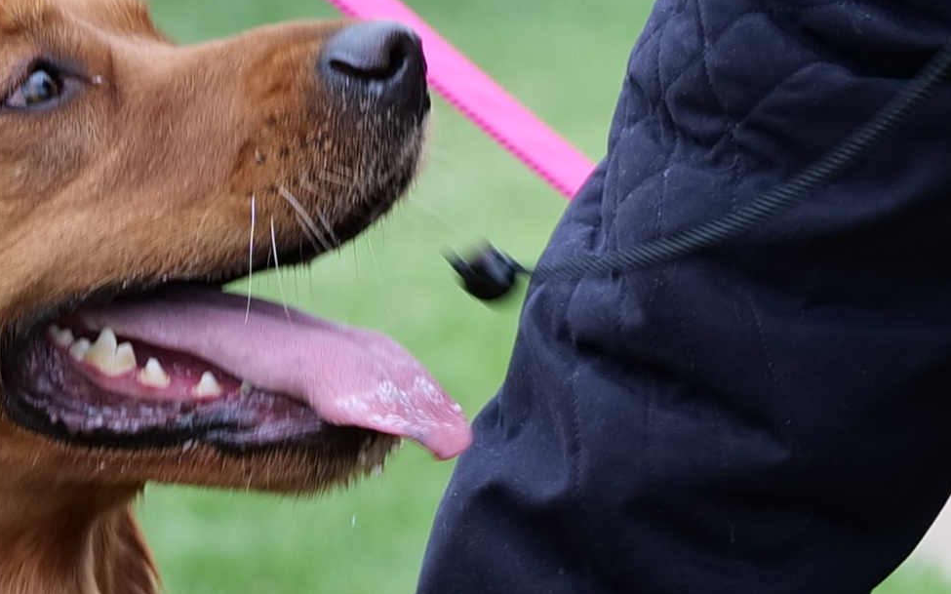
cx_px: 1461
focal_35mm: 596
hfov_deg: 3.5
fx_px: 15444
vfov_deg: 2.2
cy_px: 1105
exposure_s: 1/160
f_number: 5.2
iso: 160
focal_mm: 95
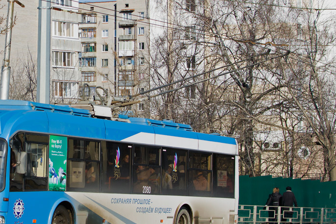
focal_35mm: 92
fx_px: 857
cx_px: 67
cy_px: 110
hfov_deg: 21.9
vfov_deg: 14.9
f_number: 6.3
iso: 200
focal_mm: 35
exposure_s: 1/1250
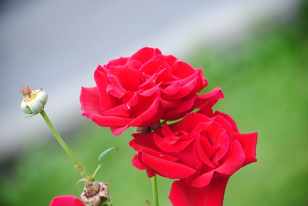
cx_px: 154
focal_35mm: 153
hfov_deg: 13.4
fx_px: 1310
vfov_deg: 9.0
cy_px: 103
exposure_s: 1/80
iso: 100
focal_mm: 102
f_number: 5
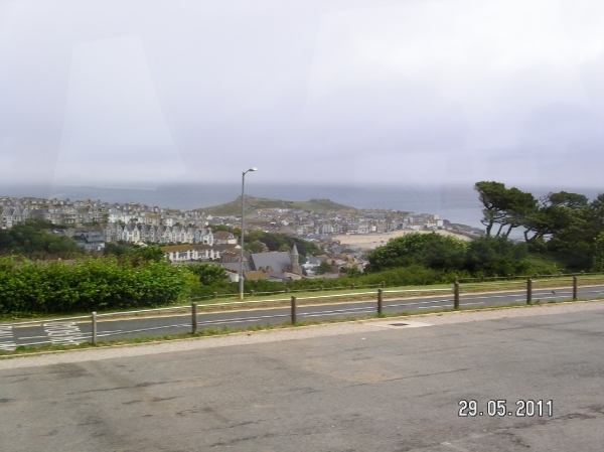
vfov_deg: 37.7
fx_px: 663
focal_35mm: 38
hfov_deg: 49.0
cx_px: 302
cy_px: 226
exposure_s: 1/125
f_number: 5.6
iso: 100
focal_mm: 7.8
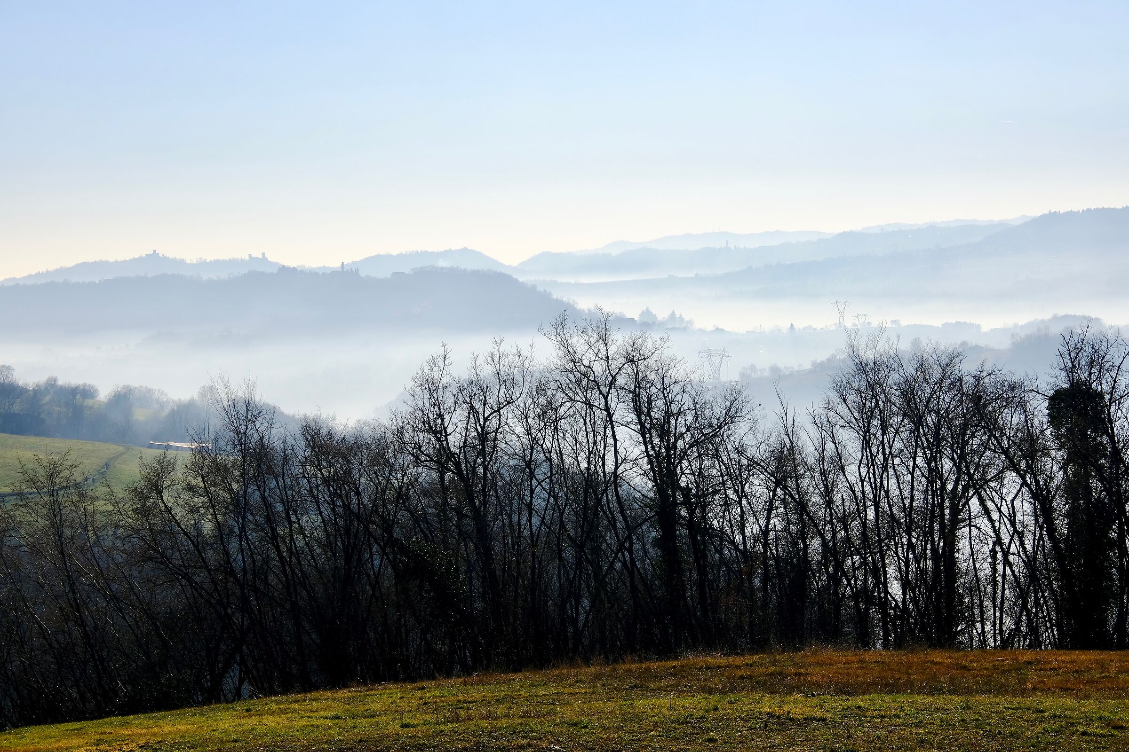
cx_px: 564
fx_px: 2603
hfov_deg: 24.5
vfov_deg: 16.5
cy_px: 376
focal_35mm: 83
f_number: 11
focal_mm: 55
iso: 160
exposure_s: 1/340
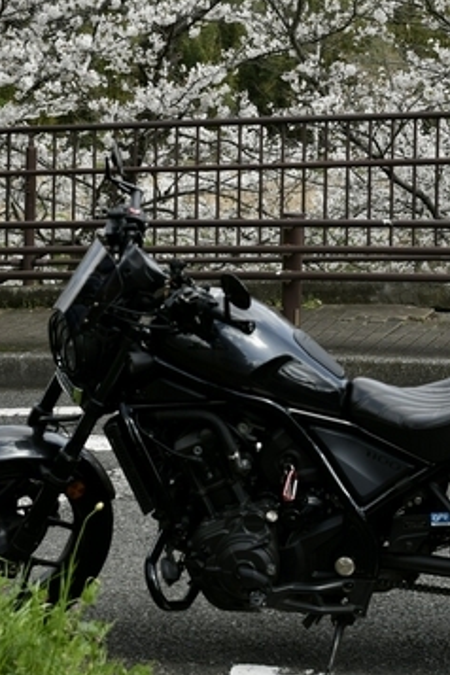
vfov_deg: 23.9
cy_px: 155
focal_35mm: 84
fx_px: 1575
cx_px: 244
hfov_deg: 16.3
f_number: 7.1
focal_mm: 50
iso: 100
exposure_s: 1/200
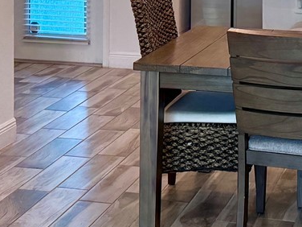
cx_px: 210
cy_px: -90
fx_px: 890
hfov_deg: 19.2
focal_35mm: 102
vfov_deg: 13.8
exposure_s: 1/220
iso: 200
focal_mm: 6.76
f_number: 1.78
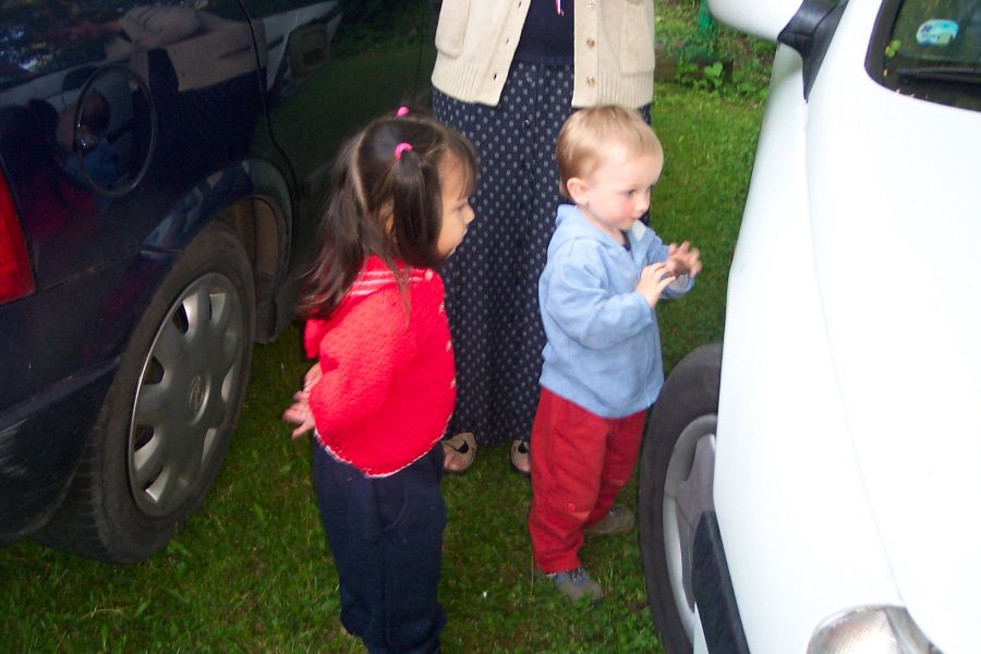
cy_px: 327
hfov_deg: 50.7
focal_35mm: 38
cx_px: 490
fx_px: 1035
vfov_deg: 35.1
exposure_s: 1/45
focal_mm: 8
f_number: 2.8
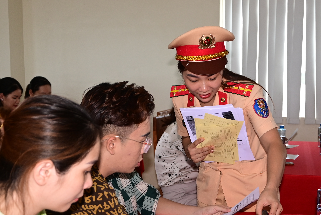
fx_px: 526
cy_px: 134
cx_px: 188
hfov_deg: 33.8
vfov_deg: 23.0
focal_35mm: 59
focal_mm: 28
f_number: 4
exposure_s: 1/200
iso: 640
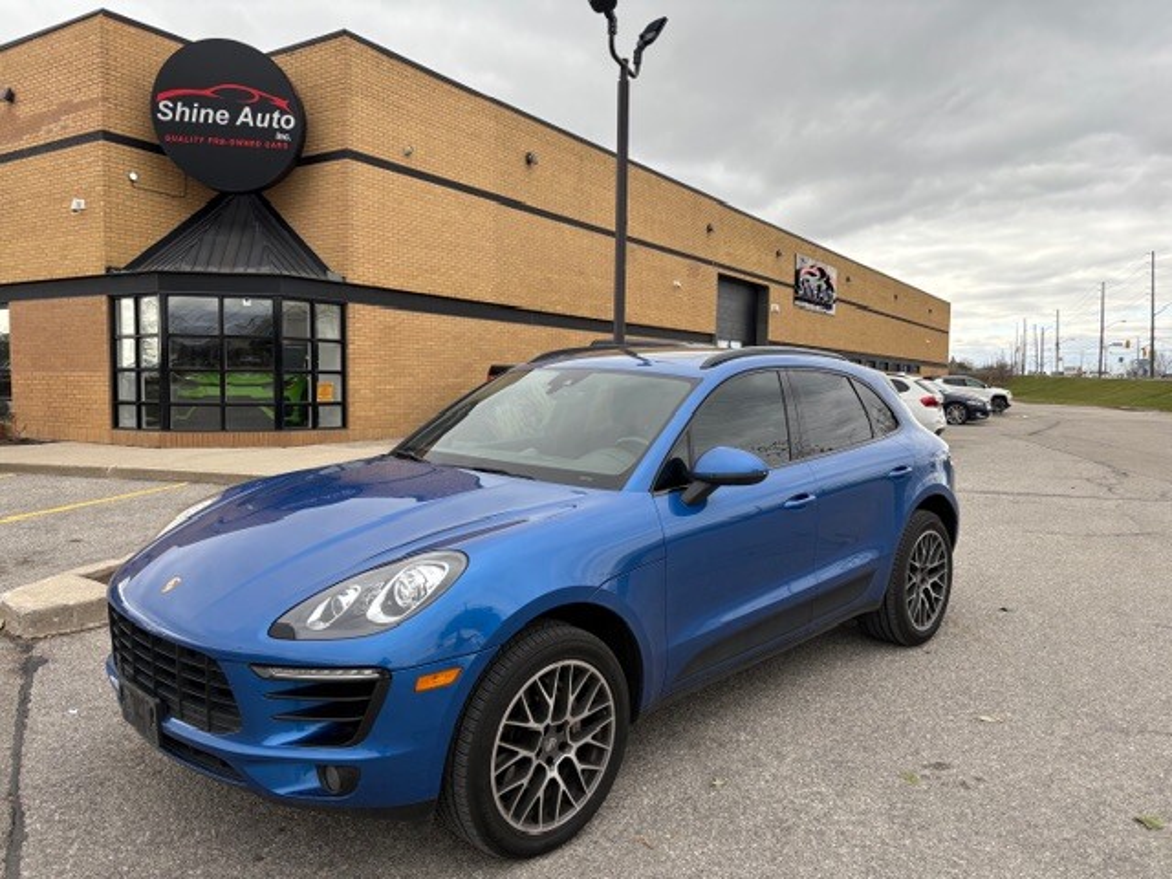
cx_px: 586
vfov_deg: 53.1
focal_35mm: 26
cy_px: 440
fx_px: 880
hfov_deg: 67.3
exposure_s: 1/830
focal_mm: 5.96
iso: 64
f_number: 1.6
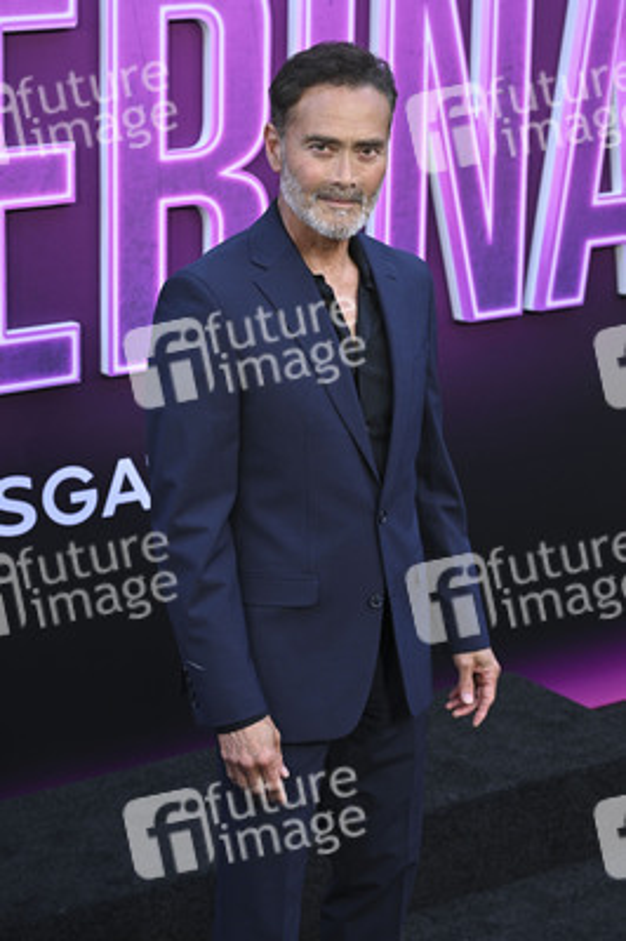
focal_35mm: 60
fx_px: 1568
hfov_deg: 22.6
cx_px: 313
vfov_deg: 33.4
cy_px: 470
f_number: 5.6
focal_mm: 60
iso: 1600
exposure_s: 1/320
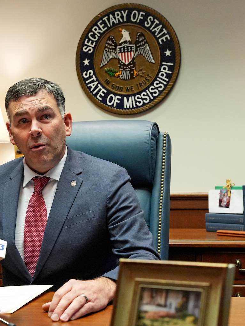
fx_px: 623
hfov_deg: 22.2
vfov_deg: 29.3
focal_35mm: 66
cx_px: 141
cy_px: 206
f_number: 4
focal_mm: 35
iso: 6400
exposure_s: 1/320
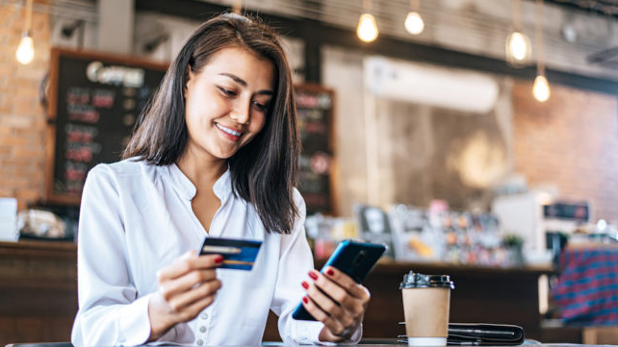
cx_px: 309
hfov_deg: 39.2
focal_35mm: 53
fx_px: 868
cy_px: 168
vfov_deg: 22.6
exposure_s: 1/125
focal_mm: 50
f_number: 1.8
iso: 400
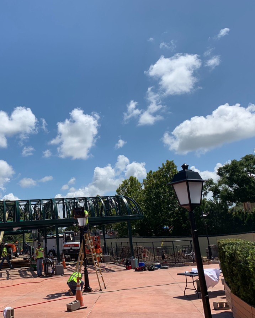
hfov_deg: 42.1
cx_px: 65
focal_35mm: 34
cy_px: 159
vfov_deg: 52.8
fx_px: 321
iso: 25
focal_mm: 4.25
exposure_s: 1/3937
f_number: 1.8
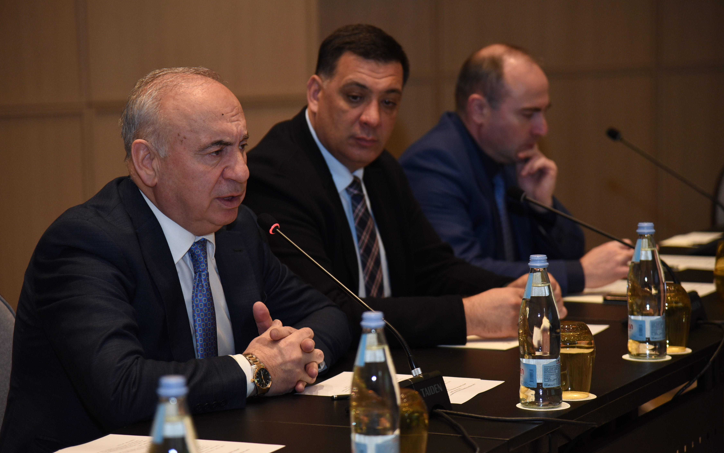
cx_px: 363
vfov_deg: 10.7
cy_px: 212
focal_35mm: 123
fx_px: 2427
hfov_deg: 17.0
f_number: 4
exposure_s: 1/200
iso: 1250
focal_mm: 120
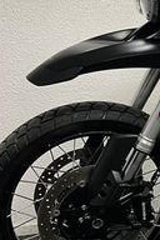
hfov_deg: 14.1
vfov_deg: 22.6
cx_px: 251
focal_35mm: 90
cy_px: 89
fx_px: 600
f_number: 1.6
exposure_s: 1/50
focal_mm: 5.1
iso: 100
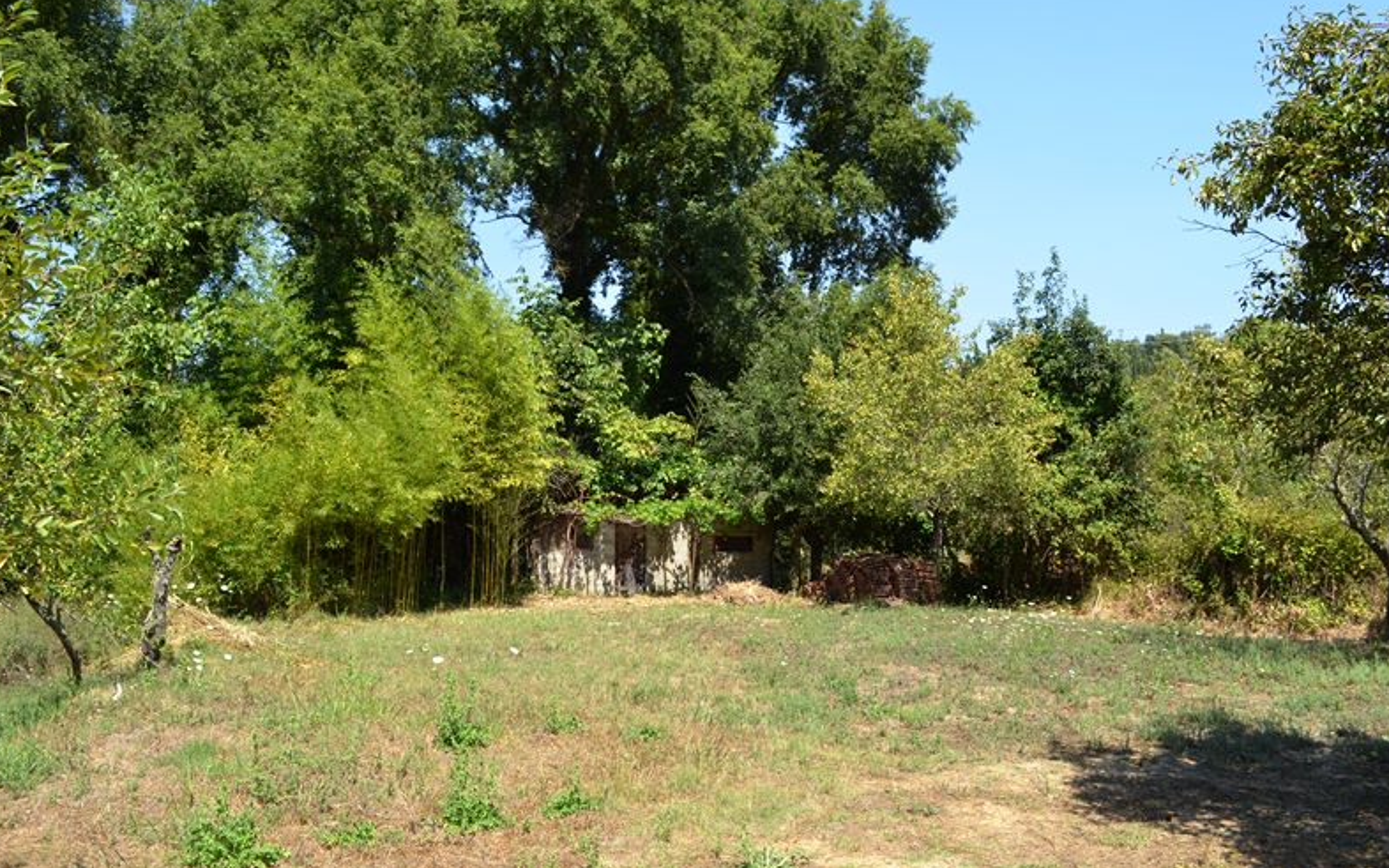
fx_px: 1060
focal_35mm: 28
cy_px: 402
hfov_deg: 66.5
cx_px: 687
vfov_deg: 44.5
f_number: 7.1
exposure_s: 1/200
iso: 100
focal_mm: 18
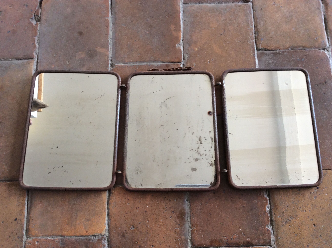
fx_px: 306
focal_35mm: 32
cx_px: 166
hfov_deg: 56.9
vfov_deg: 44.1
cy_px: 124
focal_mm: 3.3
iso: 40
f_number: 2.4
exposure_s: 1/33
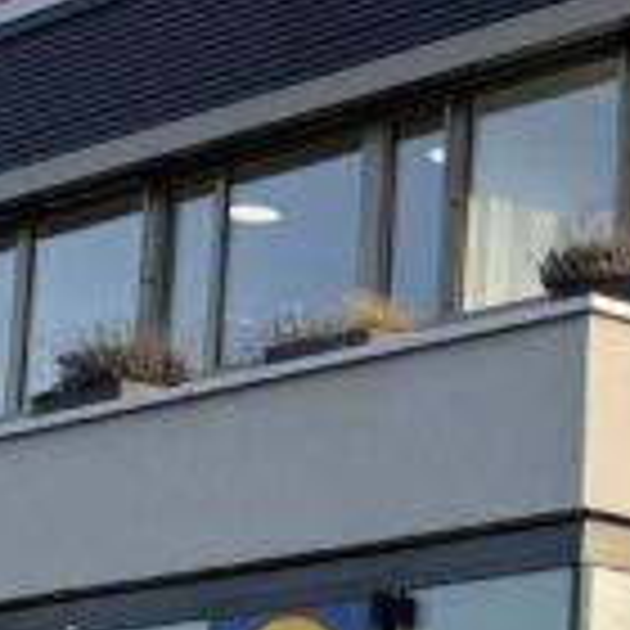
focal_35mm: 155
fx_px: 3192
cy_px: 500
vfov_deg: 11.2
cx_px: 918
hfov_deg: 10.9
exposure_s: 1/1314
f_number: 1.78
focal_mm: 6.76
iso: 80
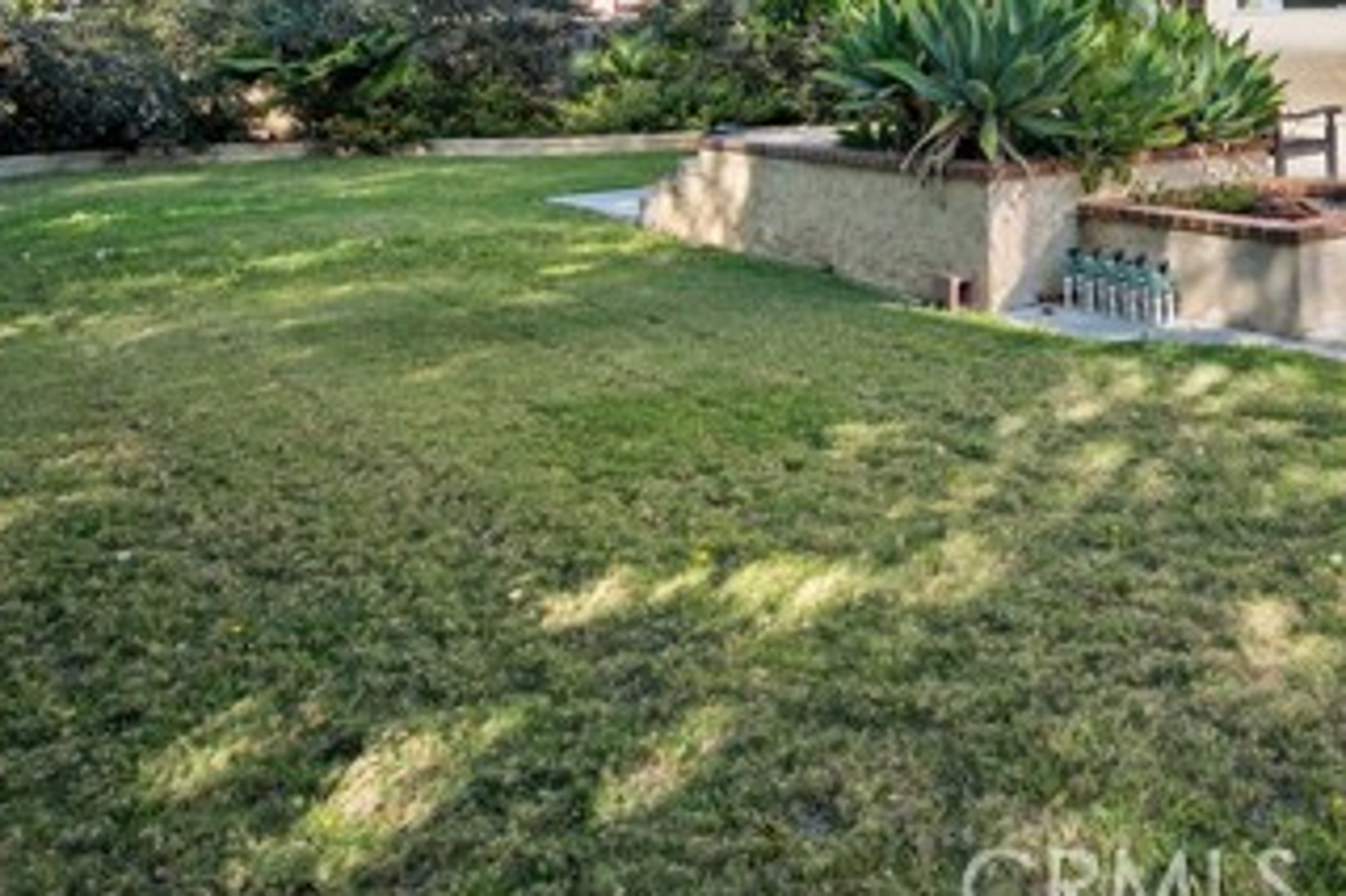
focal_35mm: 34
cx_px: 1216
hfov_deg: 49.6
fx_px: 1271
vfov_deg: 35.9
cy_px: 50
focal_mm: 17
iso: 320
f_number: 7.1
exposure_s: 1/250
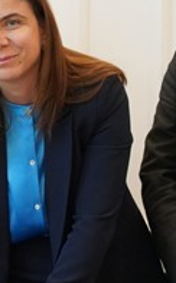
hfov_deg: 4.0
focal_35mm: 328
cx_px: -138
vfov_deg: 6.4
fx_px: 2525
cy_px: 123
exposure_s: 1/160
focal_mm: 105
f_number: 4
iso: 10000
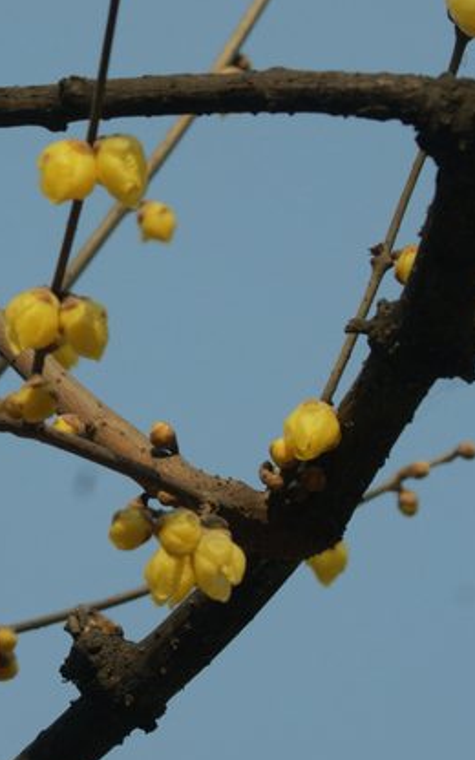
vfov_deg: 9.5
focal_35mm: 220
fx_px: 4556
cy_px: 392
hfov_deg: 5.9
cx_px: -38
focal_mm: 75
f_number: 9
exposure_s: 1/640
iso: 200
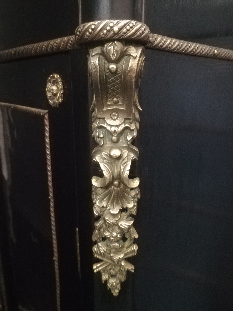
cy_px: 156
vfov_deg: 67.3
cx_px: 116
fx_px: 233
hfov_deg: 53.1
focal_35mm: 26
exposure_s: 1/14.3
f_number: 2.2
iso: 3200
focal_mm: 3.83
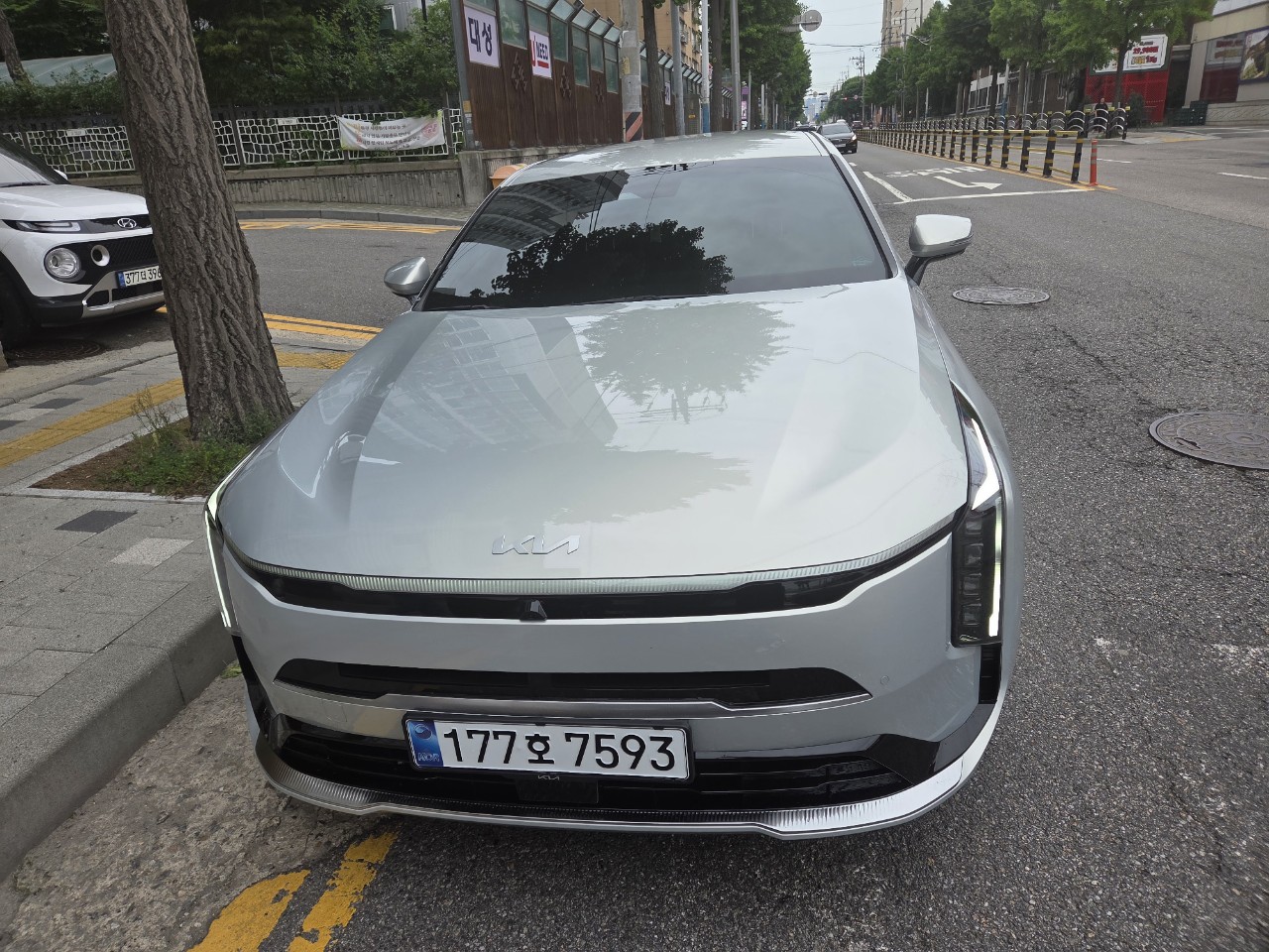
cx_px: 634
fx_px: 843
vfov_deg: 58.9
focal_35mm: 23
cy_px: 476
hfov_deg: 73.9
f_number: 1.8
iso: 80
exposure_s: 1/3333
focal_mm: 5.4
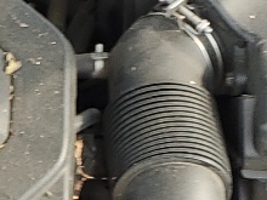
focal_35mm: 189
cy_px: 312
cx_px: -19
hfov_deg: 10.4
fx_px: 1458
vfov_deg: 7.7
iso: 50
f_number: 1.5
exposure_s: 1/294
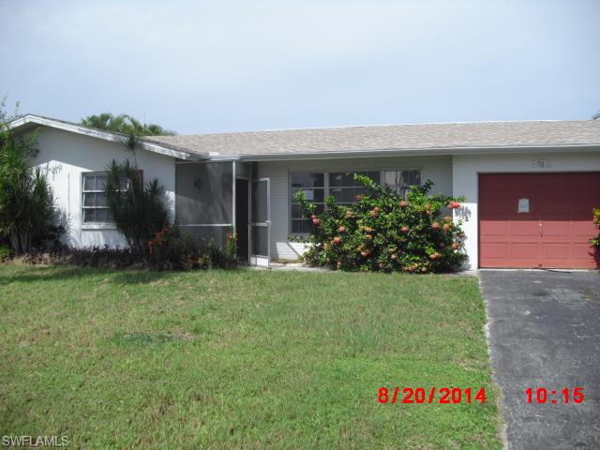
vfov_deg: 39.7
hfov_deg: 51.4
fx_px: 624
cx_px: 300
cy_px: 225
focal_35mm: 36
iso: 64
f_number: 7.8
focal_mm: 6.3
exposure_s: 1/160
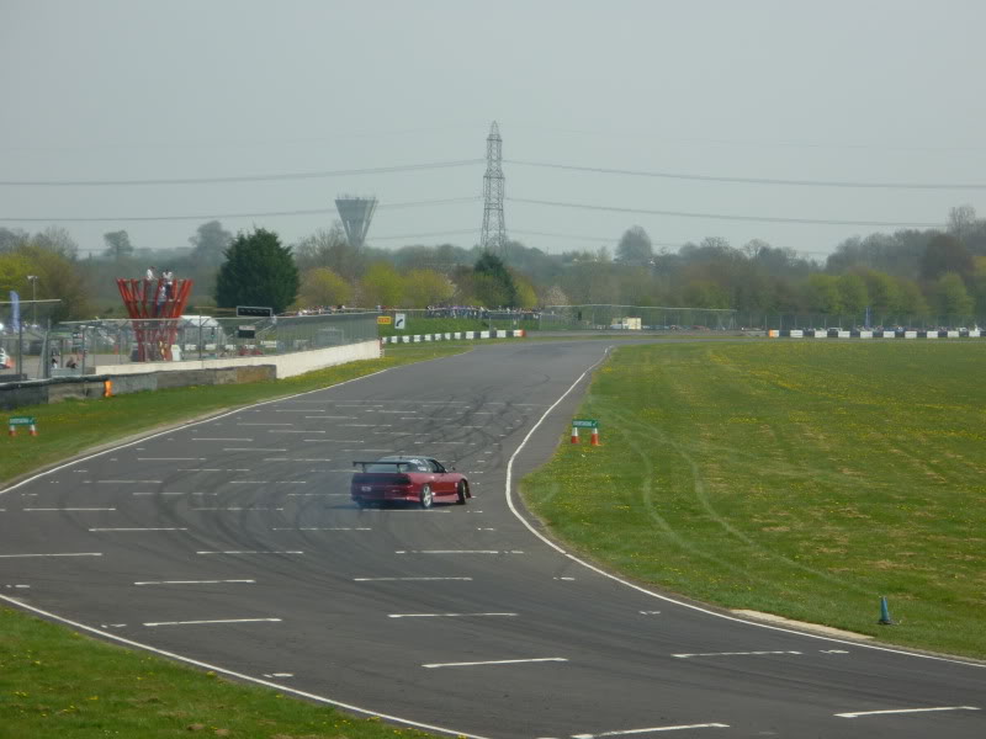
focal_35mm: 132
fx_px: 3760
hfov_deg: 14.9
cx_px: 493
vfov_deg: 11.2
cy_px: 370
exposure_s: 1/400
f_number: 5.9
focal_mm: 22
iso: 80
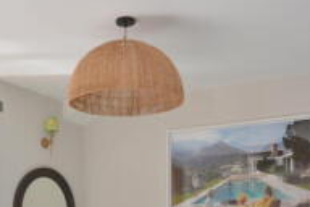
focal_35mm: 63
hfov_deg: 31.8
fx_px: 545
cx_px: 150
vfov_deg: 20.5
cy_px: 226
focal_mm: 17
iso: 200
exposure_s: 1/100
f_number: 5
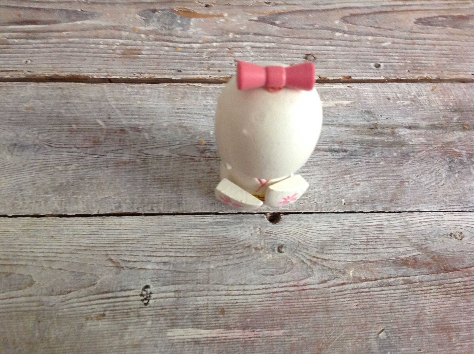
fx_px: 479
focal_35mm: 35
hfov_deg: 52.7
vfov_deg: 40.6
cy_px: 177
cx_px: 237
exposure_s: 1/15
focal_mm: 4.28
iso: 200
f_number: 2.4
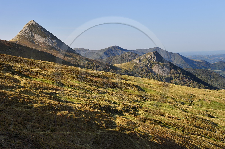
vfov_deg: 24.2
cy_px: 74
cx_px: 112
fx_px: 350
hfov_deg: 35.7
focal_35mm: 56
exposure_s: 1/320
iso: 200
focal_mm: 56
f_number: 10
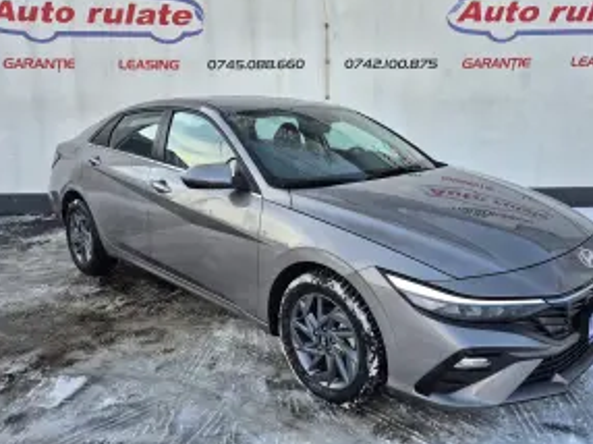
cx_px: 332
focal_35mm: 29
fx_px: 496
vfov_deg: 48.1
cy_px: 199
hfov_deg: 61.5
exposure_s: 1/491
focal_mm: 5.4
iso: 25
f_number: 1.8
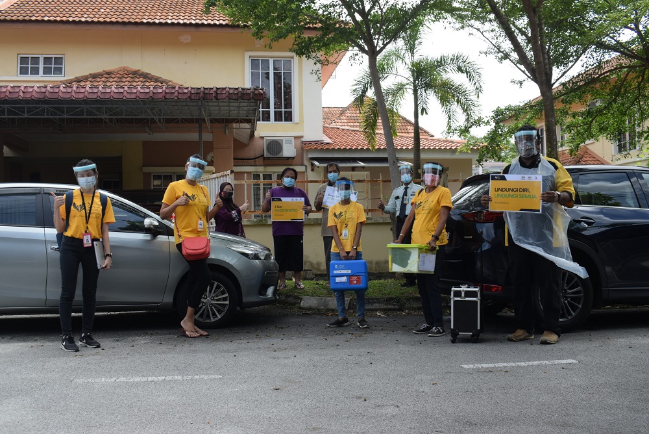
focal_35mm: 34
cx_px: 324
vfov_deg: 38.4
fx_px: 622
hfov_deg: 55.1
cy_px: 217
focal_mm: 23
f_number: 7.1
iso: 100
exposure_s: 1/200
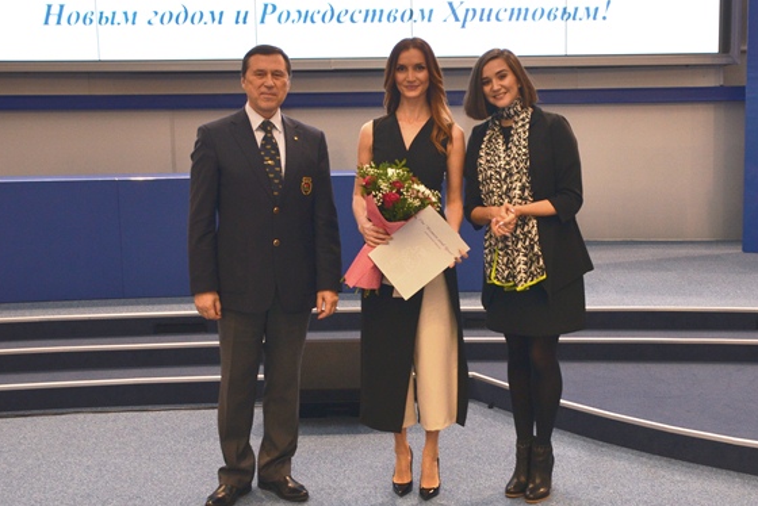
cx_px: 417
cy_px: 243
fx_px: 1011
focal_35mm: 48
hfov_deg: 41.0
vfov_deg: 28.1
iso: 640
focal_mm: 28
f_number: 6.3
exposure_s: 1/60
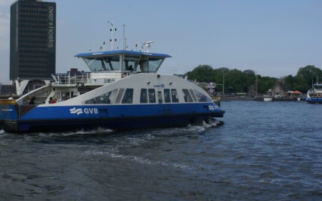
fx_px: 532
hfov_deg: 33.7
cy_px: 82
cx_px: 141
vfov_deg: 21.4
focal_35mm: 61
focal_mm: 35
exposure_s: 1/125
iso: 100
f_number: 13
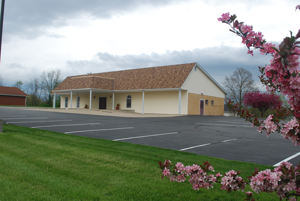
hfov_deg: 57.2
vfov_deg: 40.1
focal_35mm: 33
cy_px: 100
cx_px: 150
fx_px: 275
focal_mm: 22
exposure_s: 1/200
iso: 200
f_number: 10
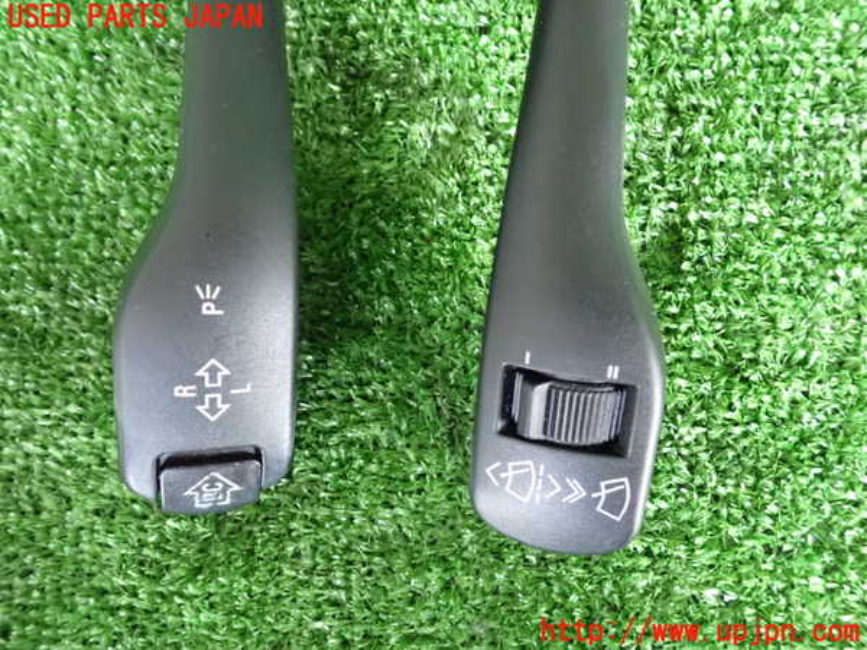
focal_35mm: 30
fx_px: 751
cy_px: 325
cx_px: 434
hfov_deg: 60.0
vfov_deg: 46.8
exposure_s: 1/60
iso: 1600
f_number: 2.3
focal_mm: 5.4
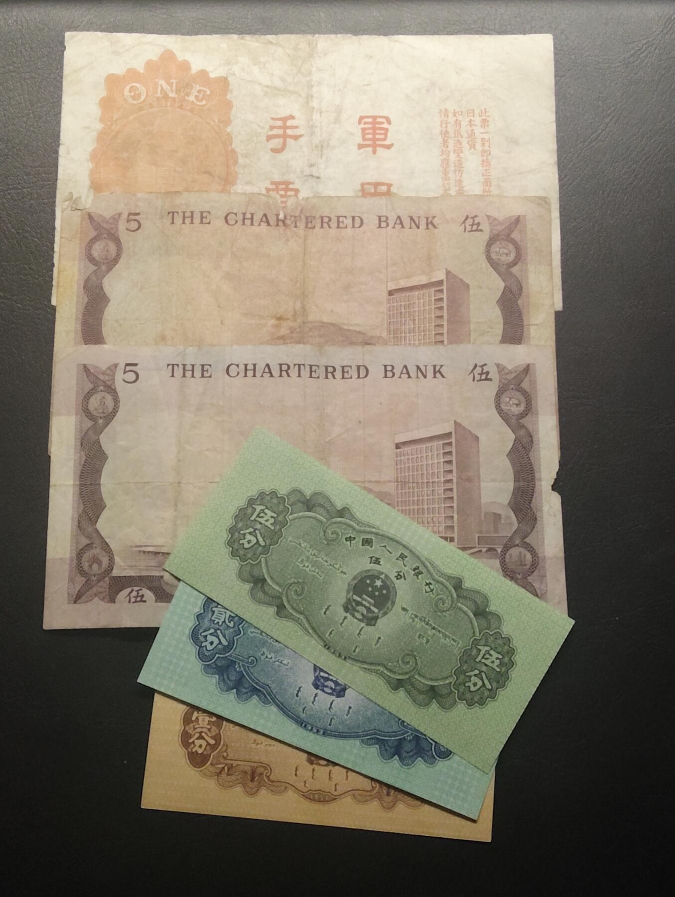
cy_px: 448
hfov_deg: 29.2
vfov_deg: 38.1
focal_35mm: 50
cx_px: 338
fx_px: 1297
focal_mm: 3.42
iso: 640
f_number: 2.2
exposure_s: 1/100
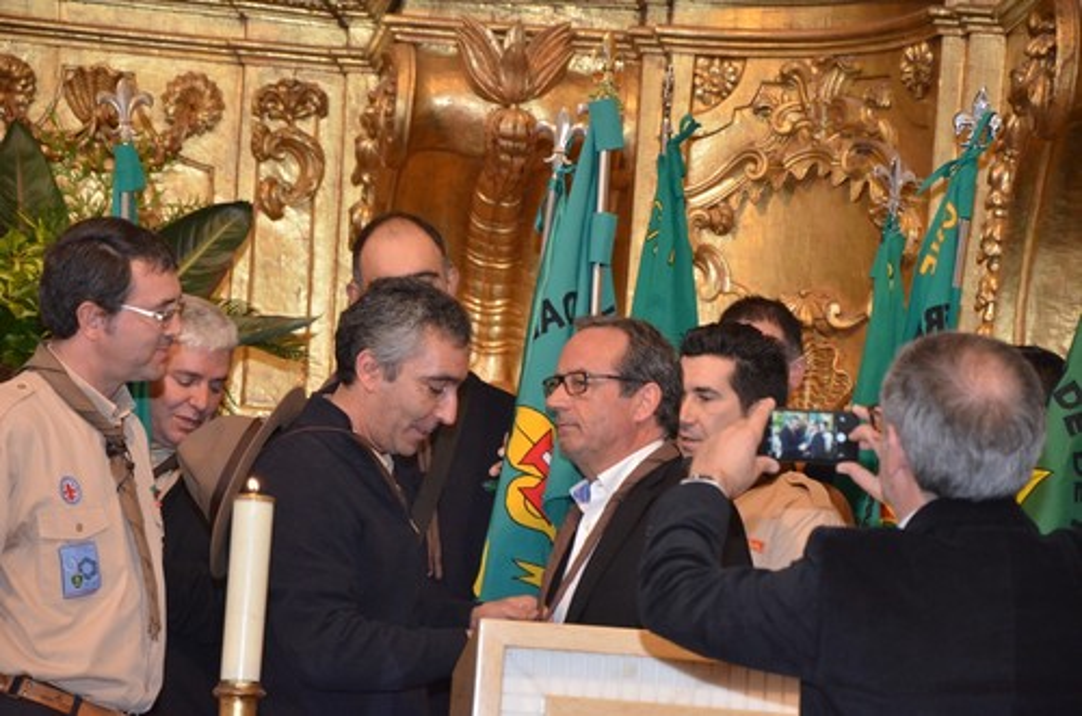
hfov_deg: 13.1
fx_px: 4723
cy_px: 358
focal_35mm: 158
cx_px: 541
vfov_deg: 8.7
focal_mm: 105
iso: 2500
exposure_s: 1/100
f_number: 5.6
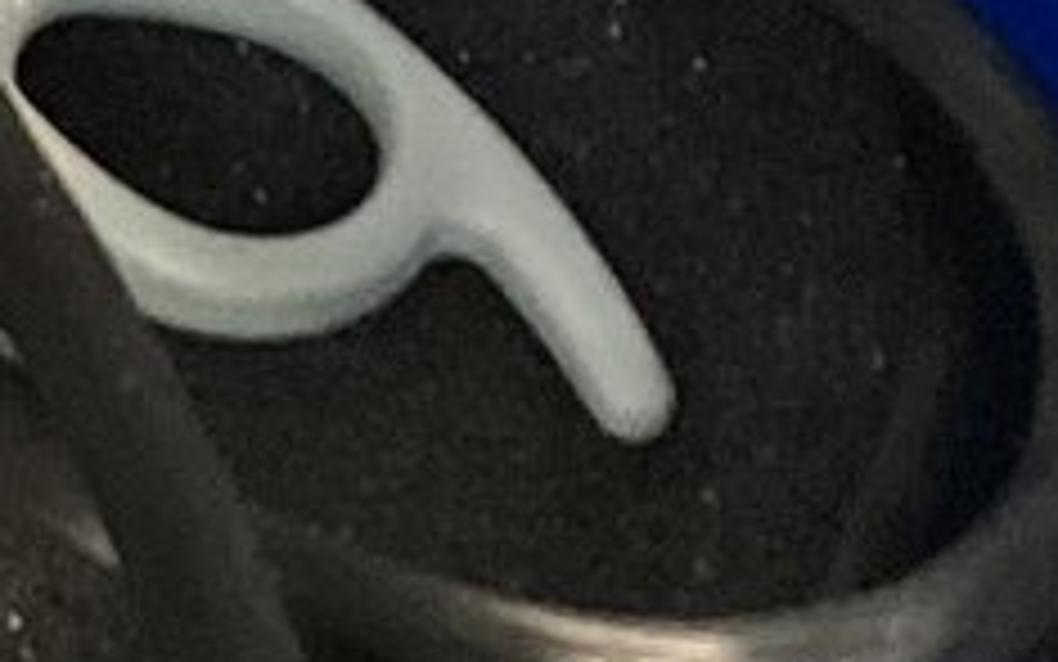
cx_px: -1204
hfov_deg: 9.2
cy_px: -754
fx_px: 6114
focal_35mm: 212
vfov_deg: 6.0
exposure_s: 1/50
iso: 100
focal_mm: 3.3
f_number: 2.4
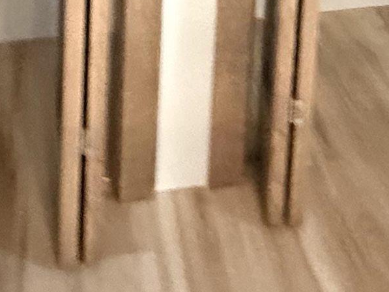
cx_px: 310
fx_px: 809
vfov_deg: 16.4
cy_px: -267
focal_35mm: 72
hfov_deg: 26.5
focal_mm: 2.22
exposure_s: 1/40
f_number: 2.2
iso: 1000
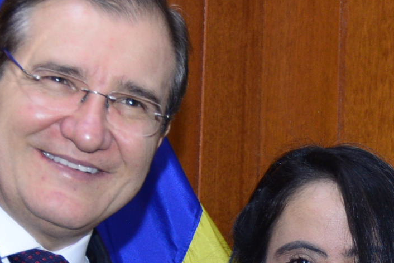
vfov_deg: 5.2
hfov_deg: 7.8
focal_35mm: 264
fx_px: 2892
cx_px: 326
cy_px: 355
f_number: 5.6
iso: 1600
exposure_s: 1/125
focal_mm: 62
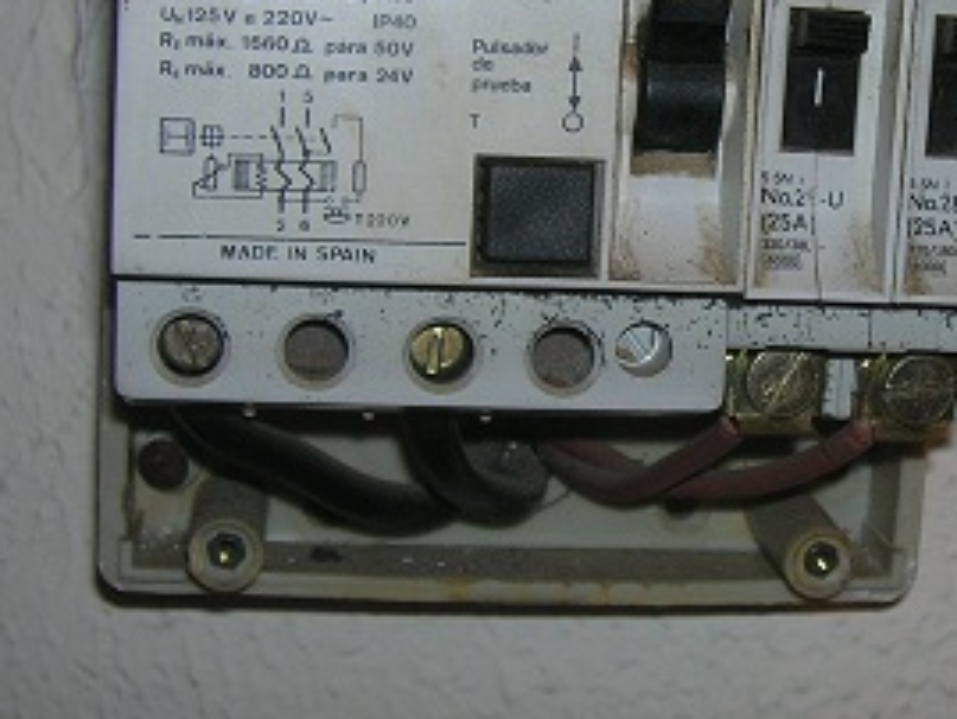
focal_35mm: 82
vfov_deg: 18.0
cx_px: 765
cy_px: 253
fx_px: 2268
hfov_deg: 23.5
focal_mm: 5.7
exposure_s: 1/60.1
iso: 50
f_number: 2.9
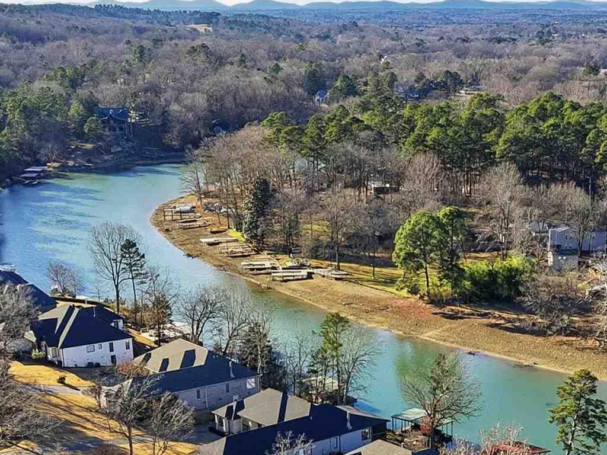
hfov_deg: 26.8
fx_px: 1263
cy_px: 463
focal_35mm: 72
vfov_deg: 19.8
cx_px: 427
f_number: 1.8
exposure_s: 1/5000
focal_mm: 8.7
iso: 440
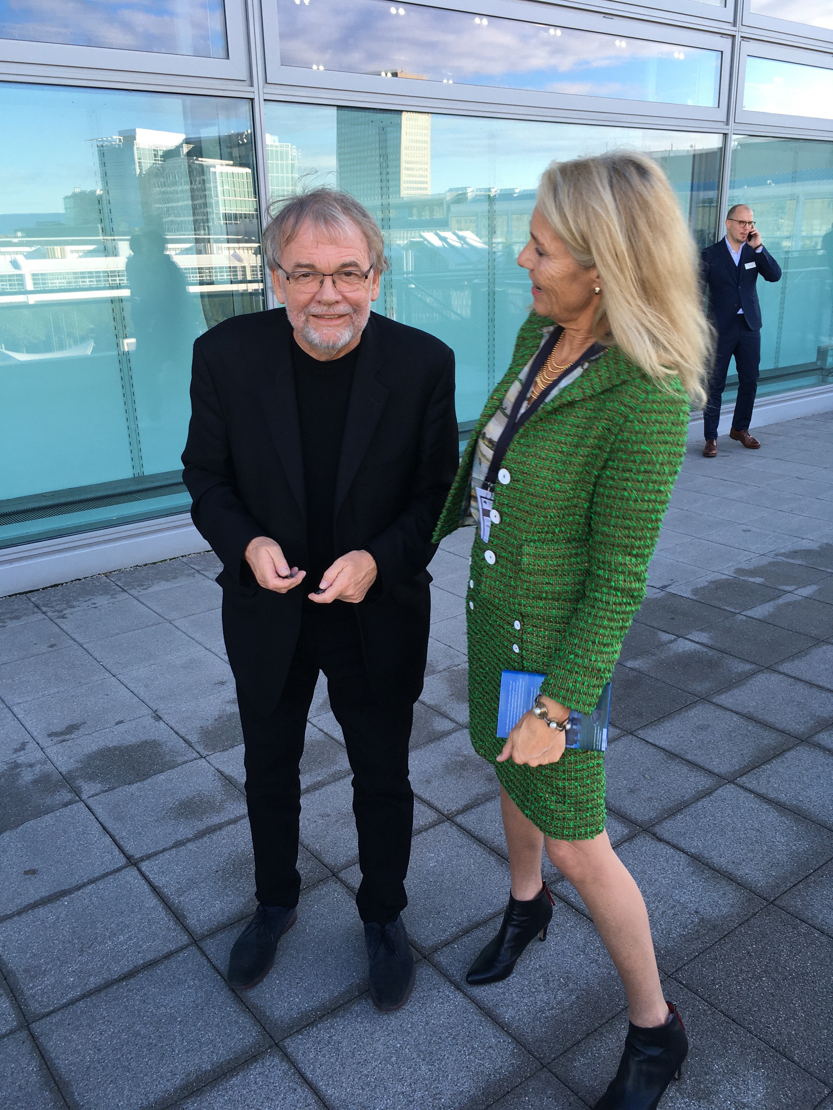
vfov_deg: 61.7
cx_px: 416
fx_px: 930
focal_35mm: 29
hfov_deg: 48.2
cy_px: 555
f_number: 2.2
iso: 25
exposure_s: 1/116
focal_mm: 4.15
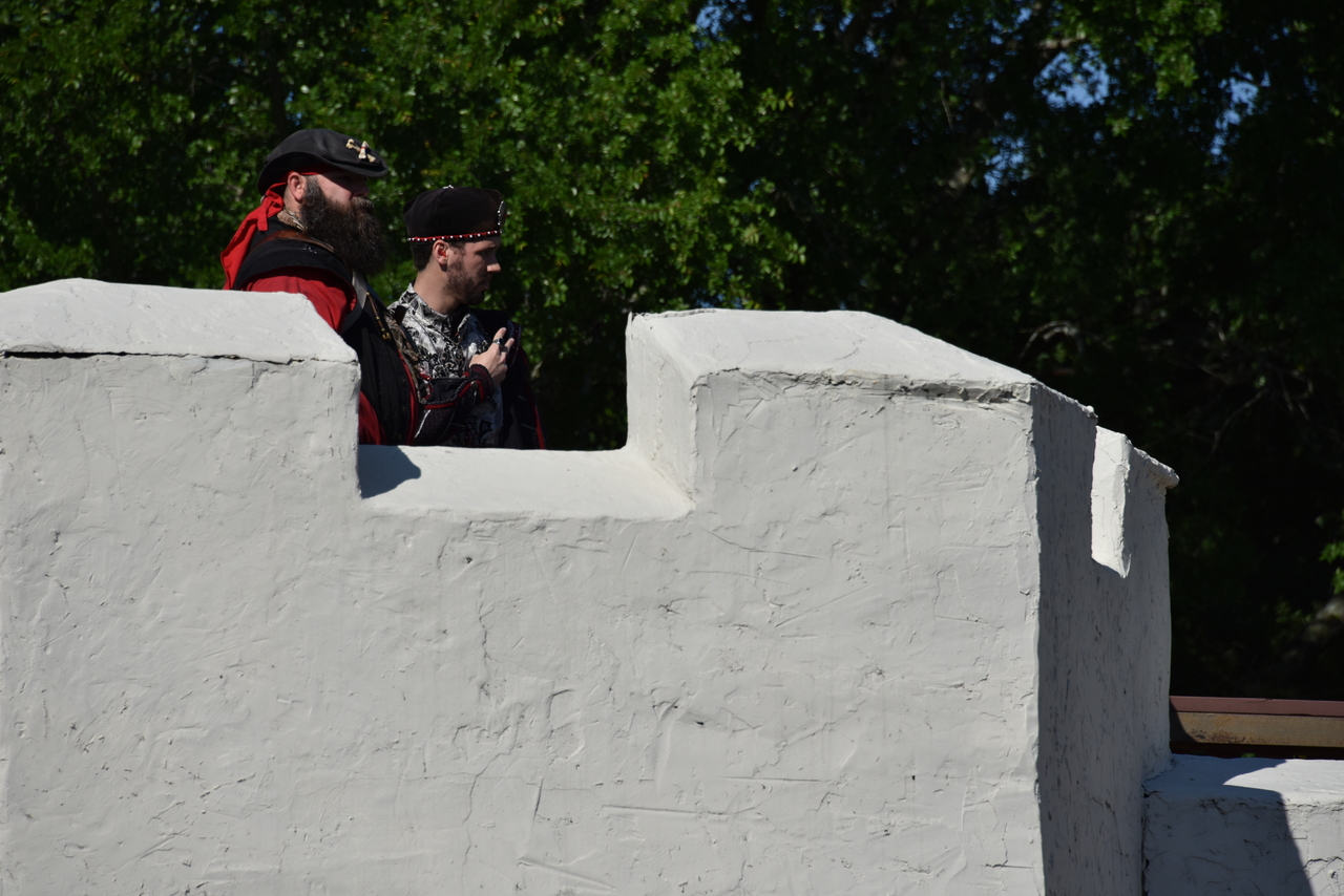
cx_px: 672
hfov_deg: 6.9
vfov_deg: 4.6
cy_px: 448
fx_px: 11202
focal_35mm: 300
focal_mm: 300
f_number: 10
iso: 100
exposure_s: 1/640
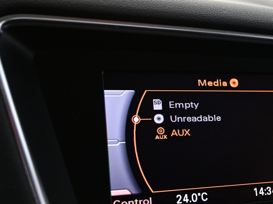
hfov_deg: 31.1
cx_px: 211
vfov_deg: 24.0
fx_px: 479
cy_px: 124
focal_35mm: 61
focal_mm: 25
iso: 2500
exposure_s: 1/40
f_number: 4.2
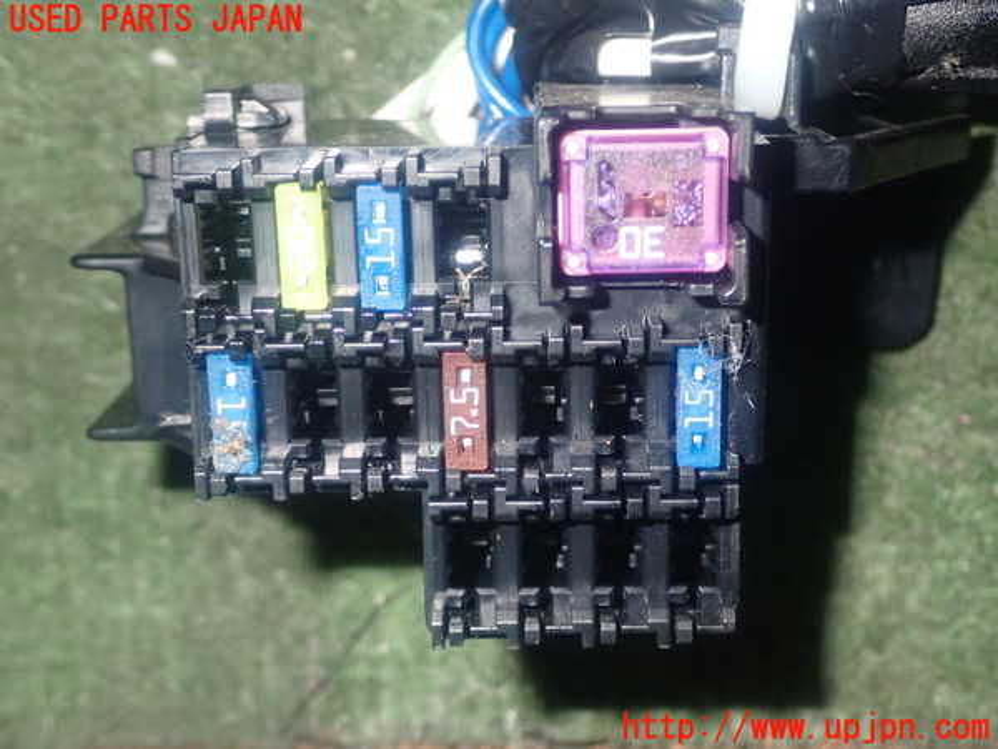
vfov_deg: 29.1
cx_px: 499
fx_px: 1442
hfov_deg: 38.2
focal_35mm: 50
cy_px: 374
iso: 800
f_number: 9
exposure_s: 1/50
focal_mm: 9.01
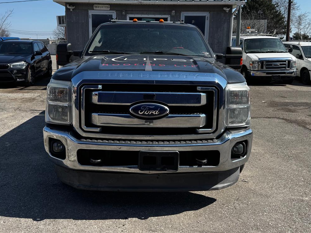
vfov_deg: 45.1
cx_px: 147
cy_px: 87
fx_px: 278
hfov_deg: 58.3
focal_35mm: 31
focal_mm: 6.76
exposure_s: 1/3802
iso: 80
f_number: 1.78
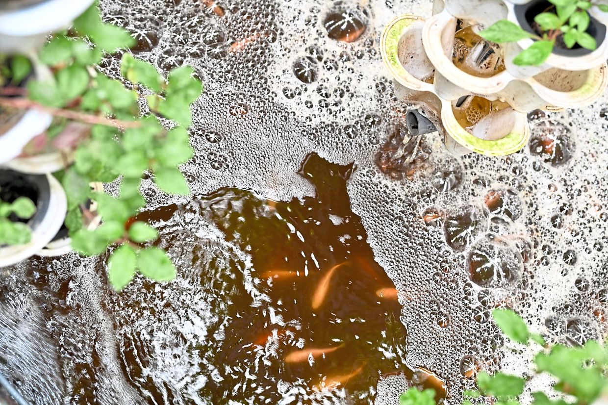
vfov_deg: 29.2
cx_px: 304
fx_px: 777
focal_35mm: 46
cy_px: 202
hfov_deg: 42.8
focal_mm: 46
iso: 900
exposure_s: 1/60
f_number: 4.5
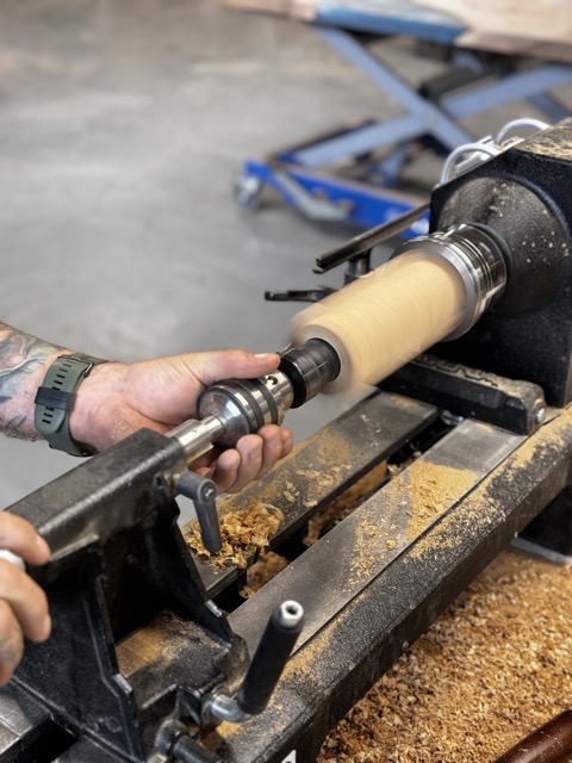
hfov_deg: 30.3
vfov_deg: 39.7
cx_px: 286
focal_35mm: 48
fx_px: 1058
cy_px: 382
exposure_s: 1/98
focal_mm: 6.76
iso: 125
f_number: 1.78
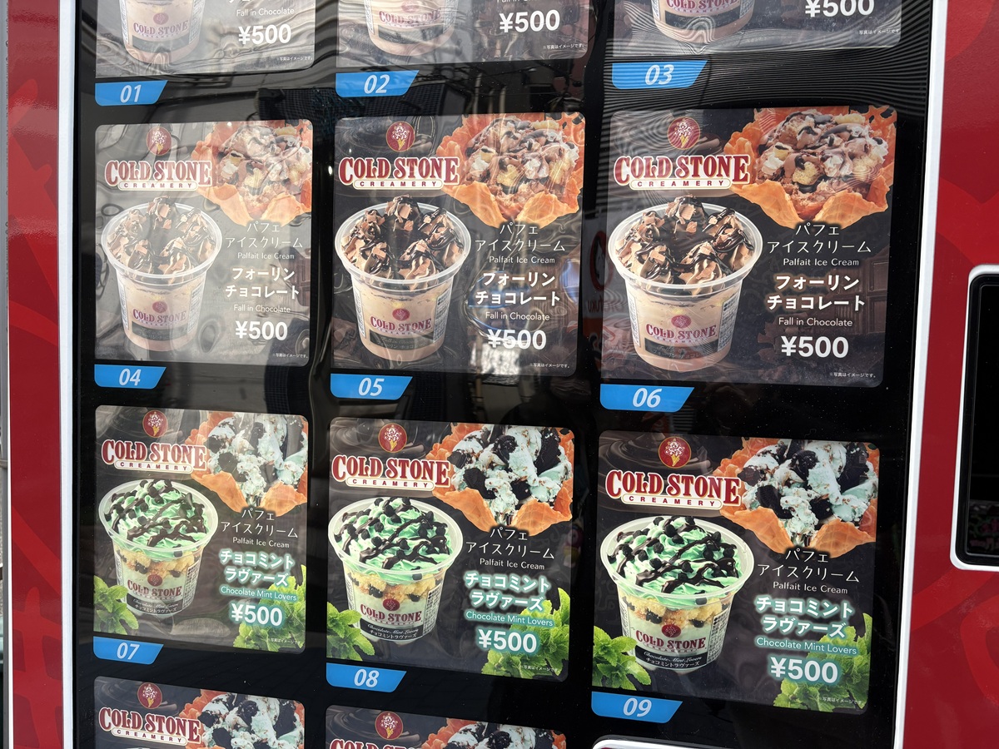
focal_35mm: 26
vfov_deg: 53.1
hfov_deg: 67.3
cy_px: 374
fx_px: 750
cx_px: 500
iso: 50
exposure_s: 1/419
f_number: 1.6
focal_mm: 5.96
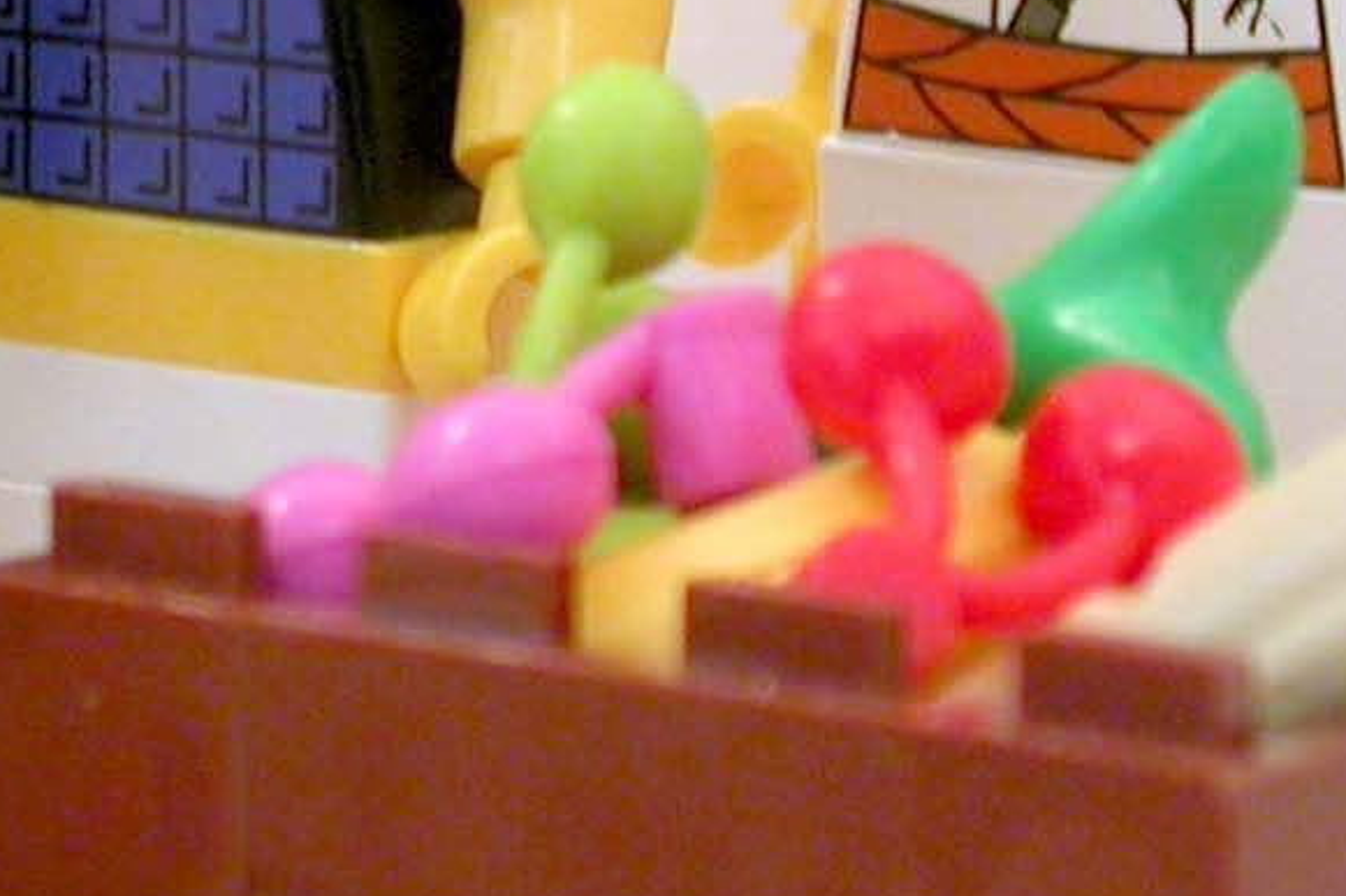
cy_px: -324
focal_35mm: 370
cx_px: -454
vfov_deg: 3.7
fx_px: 13829
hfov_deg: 5.5
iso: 100
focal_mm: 18.9
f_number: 3.7
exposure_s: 1/11.5
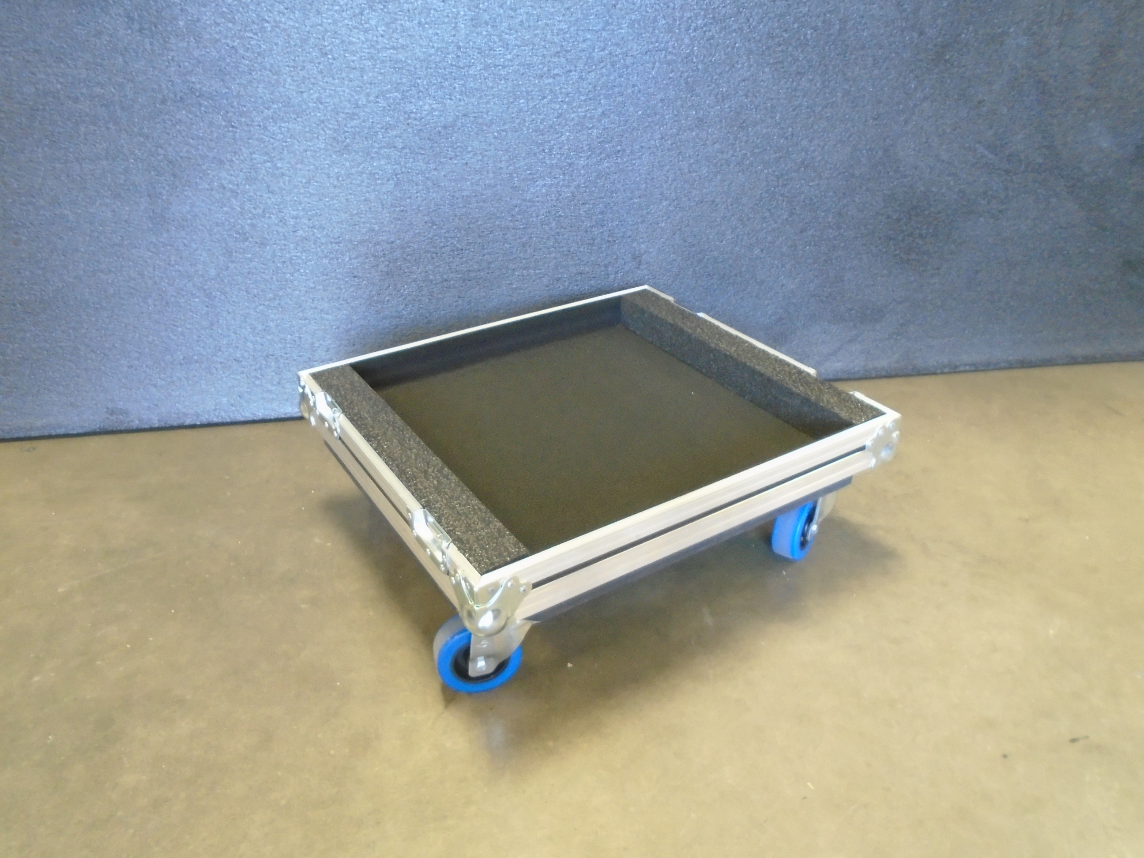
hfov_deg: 67.3
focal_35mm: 26
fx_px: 859
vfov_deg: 53.1
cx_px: 572
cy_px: 429
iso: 400
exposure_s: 1/20
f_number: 3.2
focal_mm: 4.6
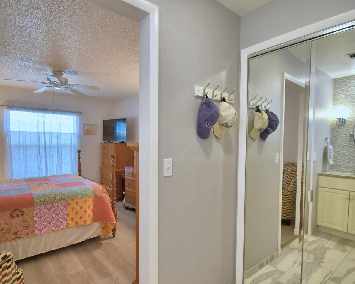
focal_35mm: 19
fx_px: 200
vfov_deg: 70.7
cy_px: 153
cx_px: 174
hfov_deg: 83.3
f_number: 4.5
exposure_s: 1/80
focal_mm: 10
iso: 400
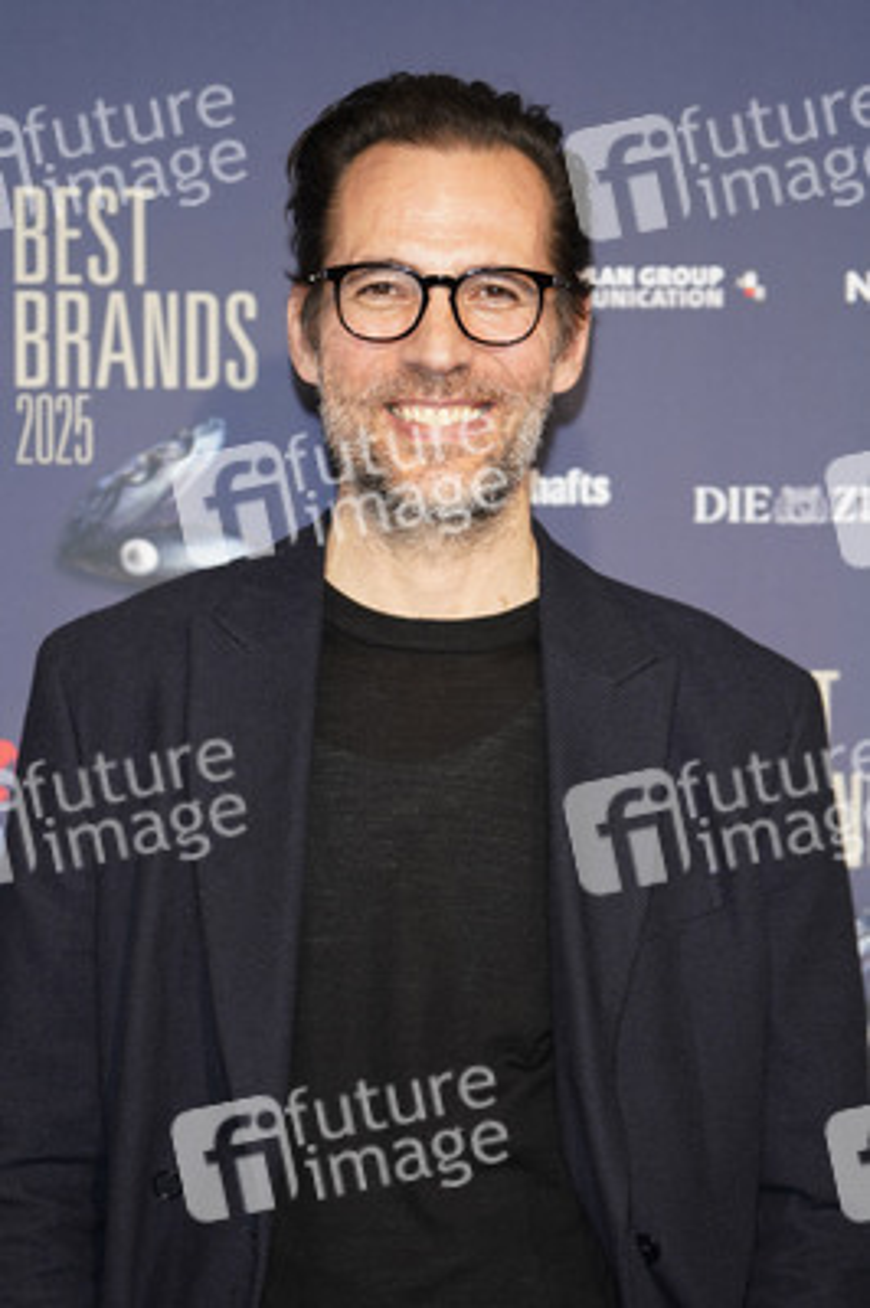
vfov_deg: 17.1
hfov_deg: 11.4
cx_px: 435
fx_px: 4357
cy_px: 654
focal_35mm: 120
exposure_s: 1/250
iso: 500
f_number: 4
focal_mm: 120
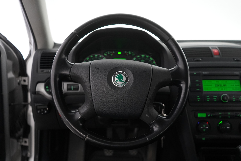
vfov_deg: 41.1
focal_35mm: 32
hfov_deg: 58.7
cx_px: 120
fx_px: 214
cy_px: 80
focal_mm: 32
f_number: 4
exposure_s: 1/60
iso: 4000
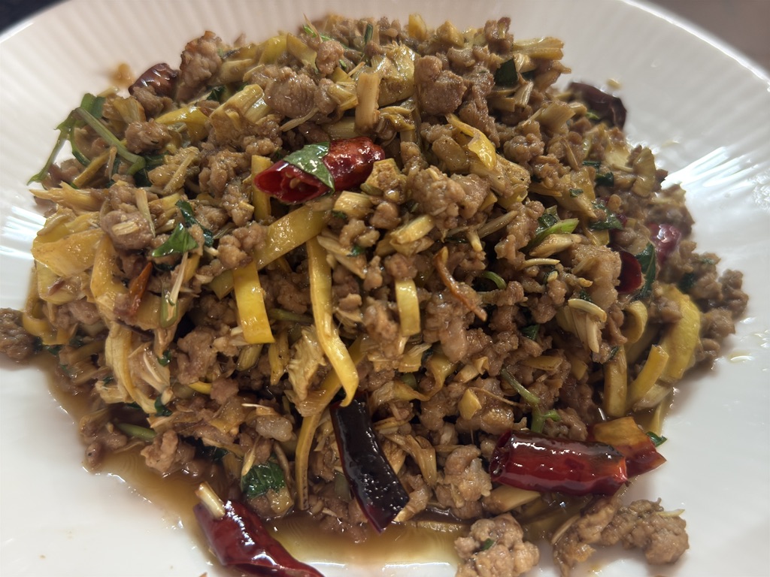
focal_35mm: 36
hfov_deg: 51.4
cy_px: 288
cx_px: 385
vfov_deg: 39.7
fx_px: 801
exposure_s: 1/50
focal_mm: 6.76
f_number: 1.78
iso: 200
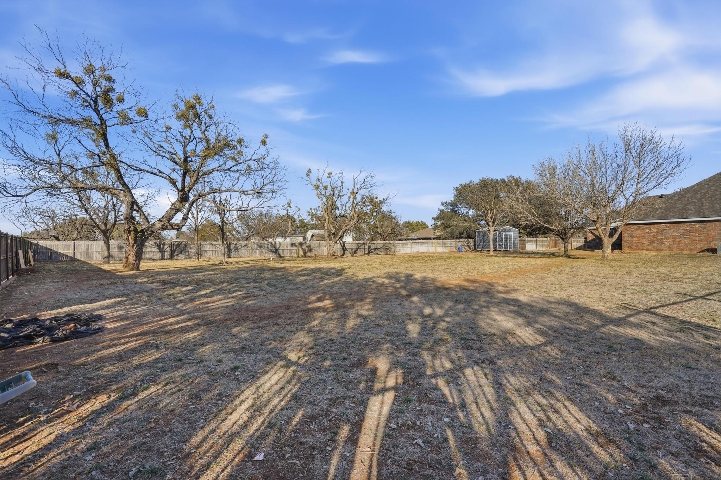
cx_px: 360
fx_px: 320
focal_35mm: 16
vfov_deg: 73.7
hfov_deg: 96.7
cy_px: 240
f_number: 9
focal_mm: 16
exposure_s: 1/10000
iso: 200
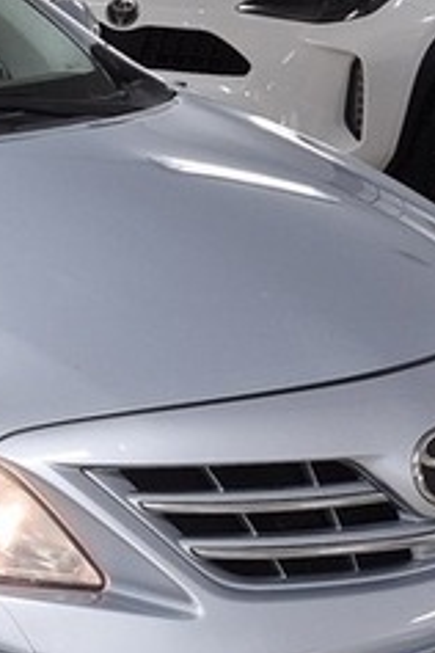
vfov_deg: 18.7
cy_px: 446
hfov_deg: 11.8
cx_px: -292
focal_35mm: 109
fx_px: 1975
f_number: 1.8
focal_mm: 5.4
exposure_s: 1/50
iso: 64
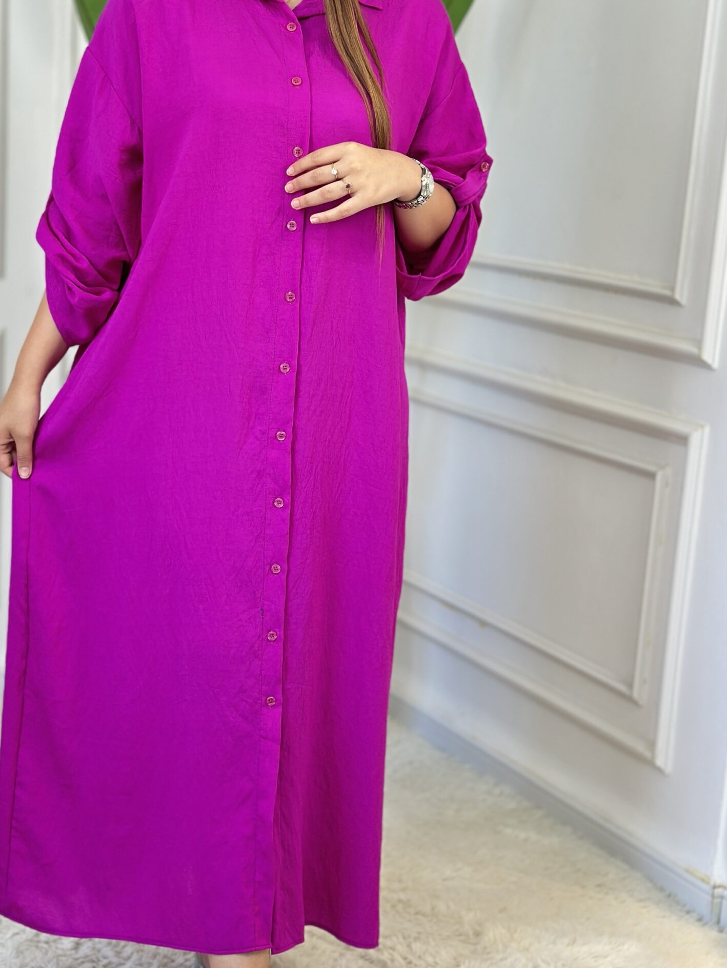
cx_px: 283
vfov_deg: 29.8
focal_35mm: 65
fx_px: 1820
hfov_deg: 22.6
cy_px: 507
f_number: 1.78
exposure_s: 1/100
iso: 100
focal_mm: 6.86
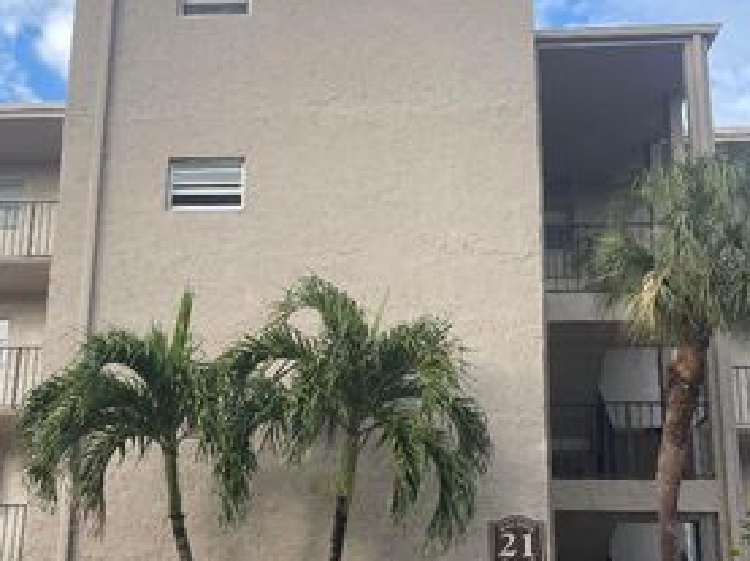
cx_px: 352
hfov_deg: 40.5
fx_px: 1017
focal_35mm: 47
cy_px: 351
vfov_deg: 30.7
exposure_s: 1/1247
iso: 32
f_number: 1.6
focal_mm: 4.2
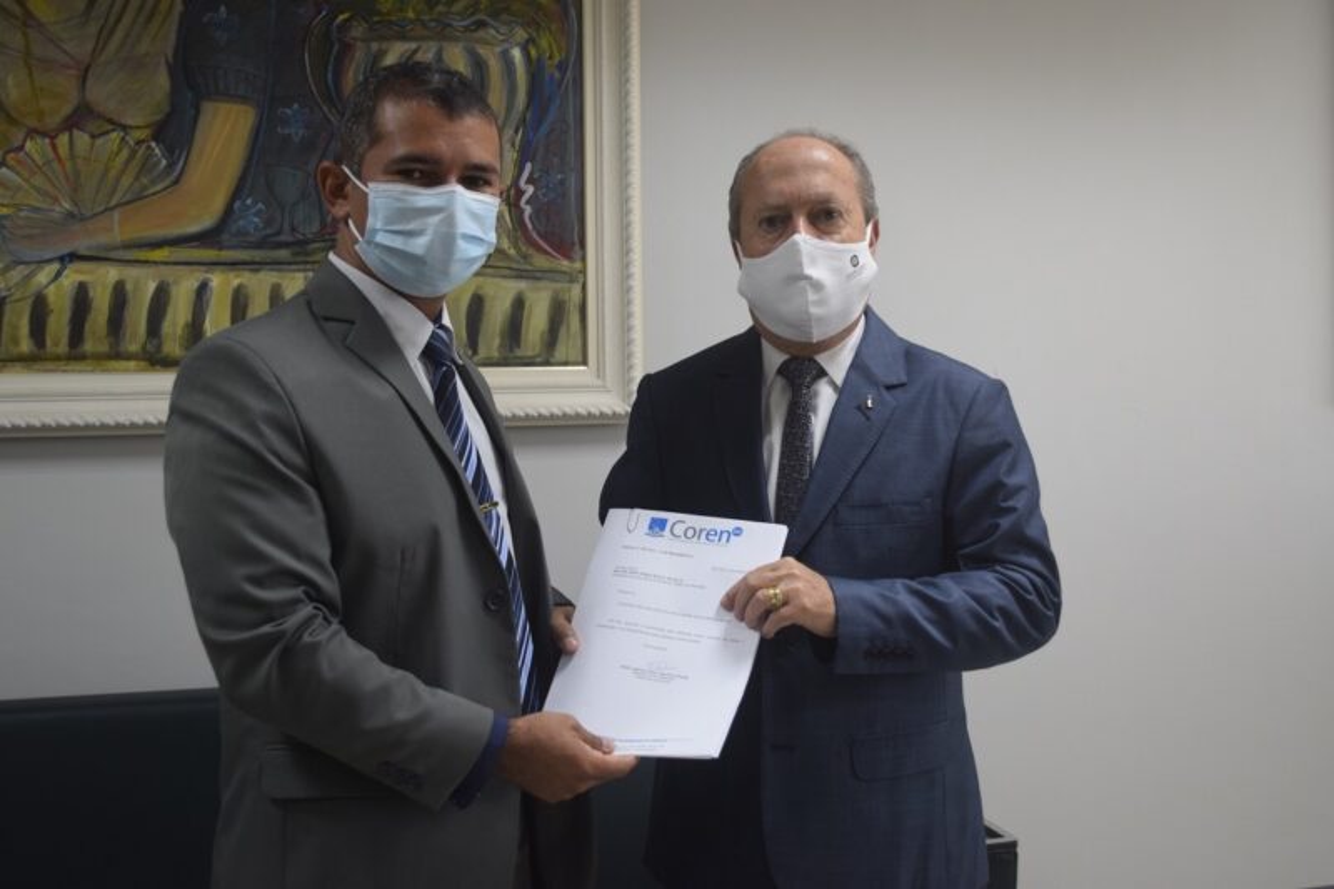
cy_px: 444
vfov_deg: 34.2
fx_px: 1445
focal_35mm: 39
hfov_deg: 49.6
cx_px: 667
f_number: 4.2
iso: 720
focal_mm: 26
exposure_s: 1/60
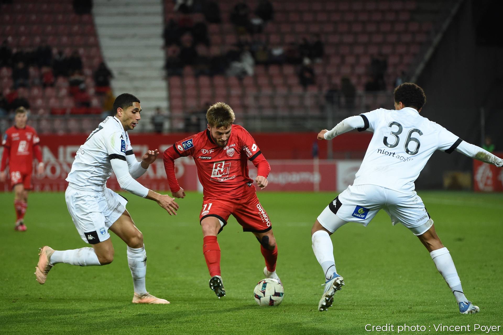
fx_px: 3352
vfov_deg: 5.7
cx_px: 252
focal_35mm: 240
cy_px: 168
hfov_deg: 8.6
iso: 3200
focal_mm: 240
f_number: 4
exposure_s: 1/800
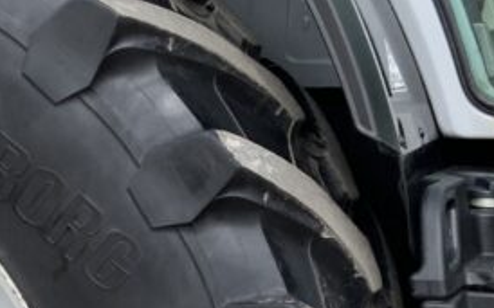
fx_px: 1548
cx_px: 25
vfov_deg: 11.1
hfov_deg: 17.8
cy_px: 402
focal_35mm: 115
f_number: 1.8
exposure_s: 1/620
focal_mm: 3
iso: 16
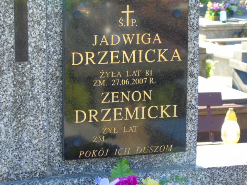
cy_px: 92
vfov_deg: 10.4
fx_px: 1013
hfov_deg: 13.9
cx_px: 124
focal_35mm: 142
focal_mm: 25
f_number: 4.7
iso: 200
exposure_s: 1/125
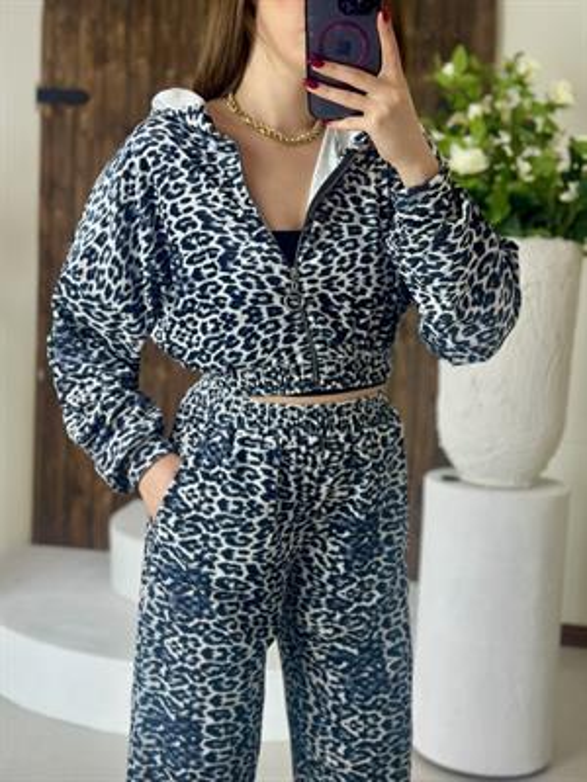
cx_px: 294
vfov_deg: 39.7
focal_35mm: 48
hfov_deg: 30.3
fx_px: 1085
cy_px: 391
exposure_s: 1/262
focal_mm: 6.86
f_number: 1.78
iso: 80
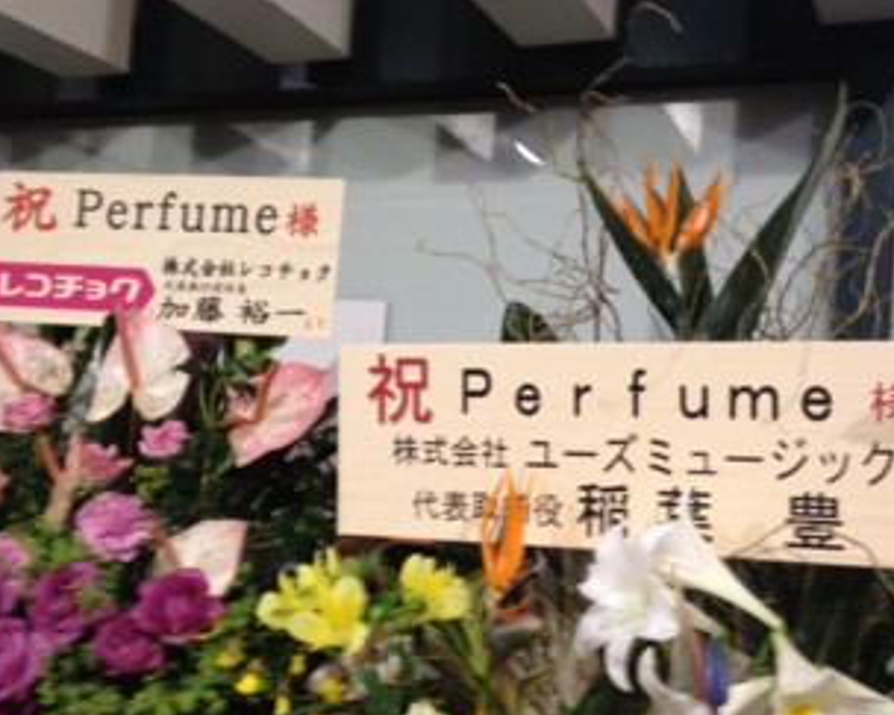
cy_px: 391
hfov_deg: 41.1
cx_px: 506
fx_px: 1190
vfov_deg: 33.4
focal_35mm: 45
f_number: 2.4
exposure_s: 1/20
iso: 125
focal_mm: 4.28
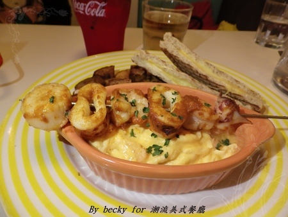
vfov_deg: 61.1
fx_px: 183
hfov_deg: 76.4
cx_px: 144
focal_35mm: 22
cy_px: 108
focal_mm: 4
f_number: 3.1
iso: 200
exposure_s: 1/15
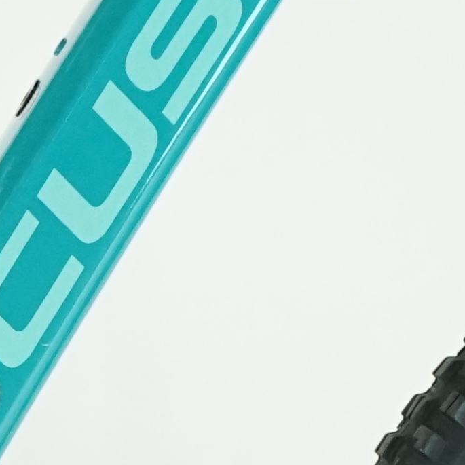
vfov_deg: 4.1
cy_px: 297
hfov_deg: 4.0
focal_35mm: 432
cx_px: -269
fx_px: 6565
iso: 1600
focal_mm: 58
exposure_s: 1/200
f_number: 5.6
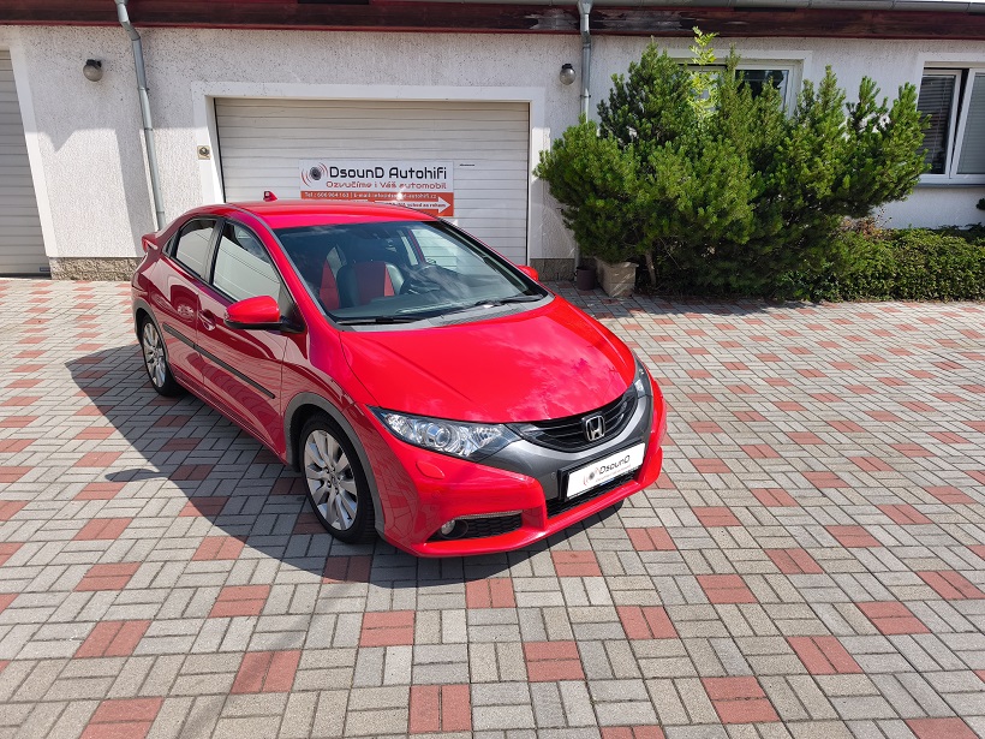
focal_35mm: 23
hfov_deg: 73.9
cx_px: 492
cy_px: 370
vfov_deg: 58.9
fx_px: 654
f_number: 1.6
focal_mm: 6.57
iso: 50
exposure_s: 1/2049
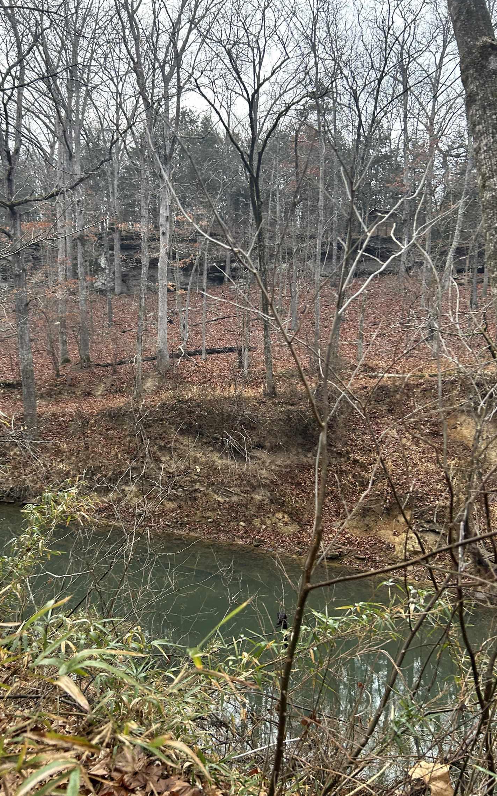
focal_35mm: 28
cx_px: 223
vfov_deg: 66.5
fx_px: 607
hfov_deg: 44.5
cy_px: 401
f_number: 1.5
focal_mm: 5.7
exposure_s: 1/115
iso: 125
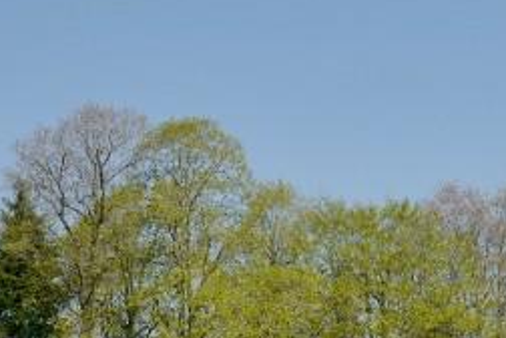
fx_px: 1602
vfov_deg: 11.3
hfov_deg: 17.2
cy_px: 576
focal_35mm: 114
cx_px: 594
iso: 100
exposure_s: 1/800
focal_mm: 28
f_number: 5
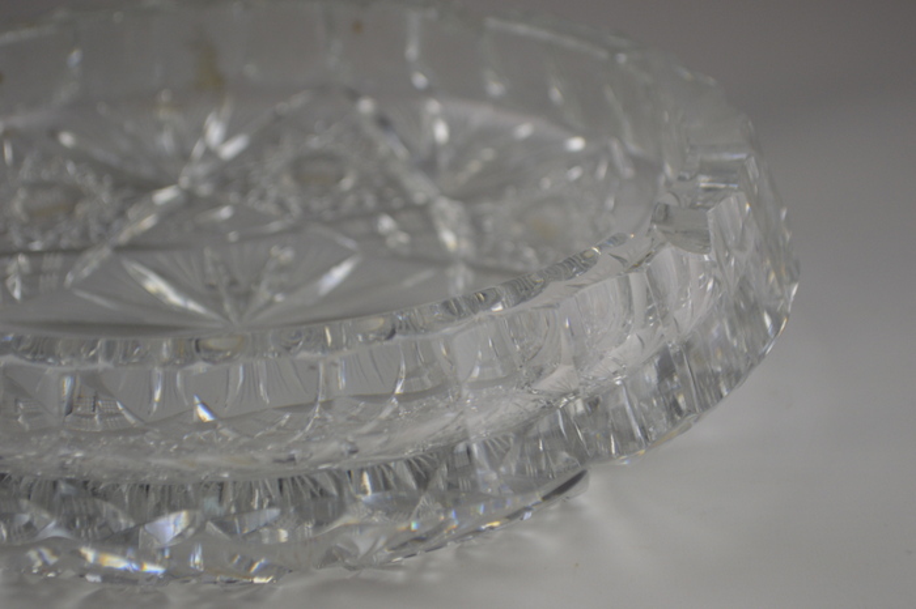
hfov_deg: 24.6
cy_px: 304
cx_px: 458
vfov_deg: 16.5
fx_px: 2098
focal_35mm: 82
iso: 400
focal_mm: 55
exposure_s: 1/125
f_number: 5.6
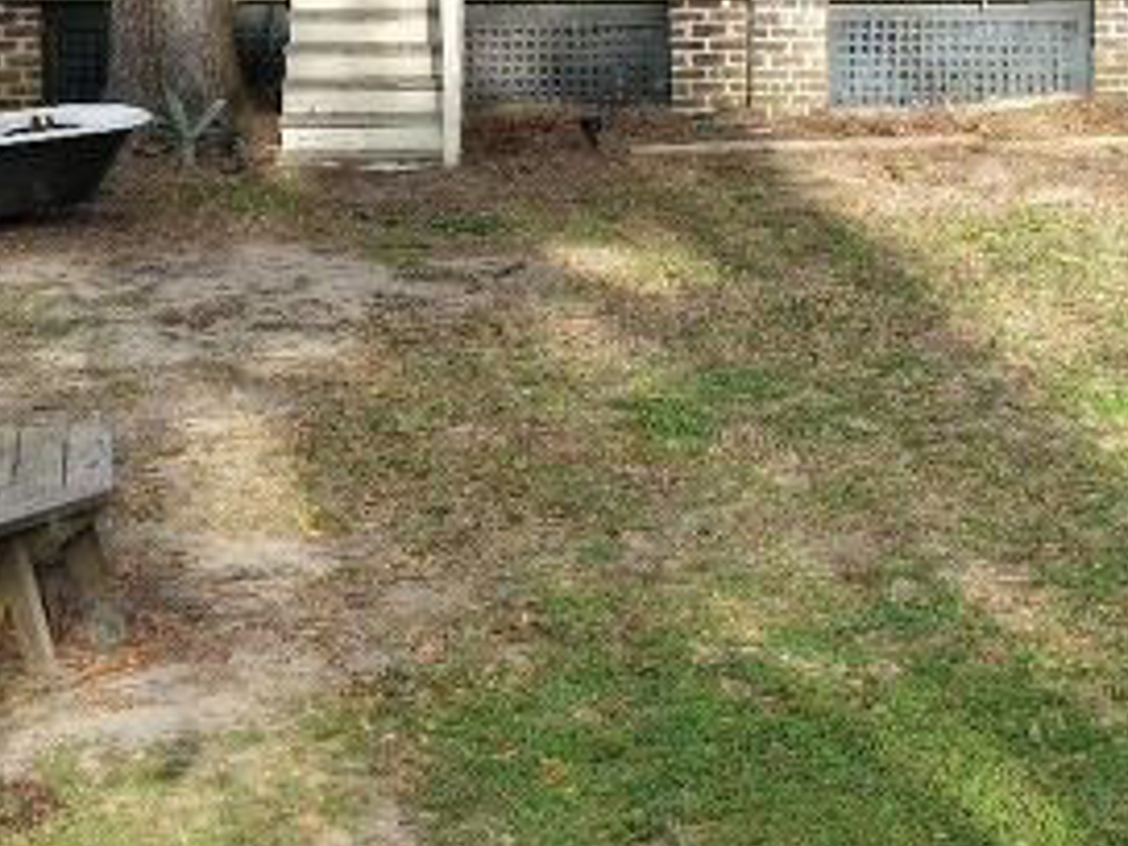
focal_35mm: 95
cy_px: 0
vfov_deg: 15.3
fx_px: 3096
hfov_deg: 20.6
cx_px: 763
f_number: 2.8
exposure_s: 1/400
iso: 160
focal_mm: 14.45
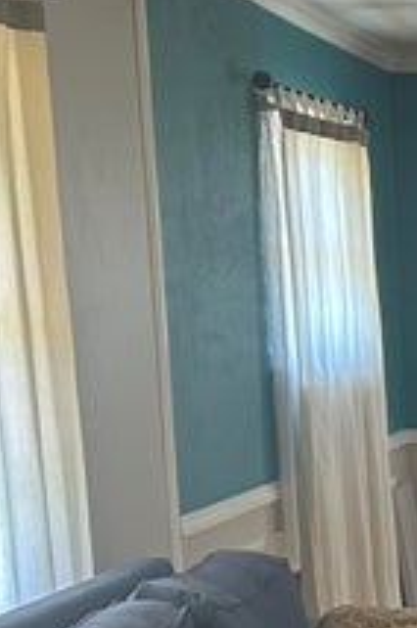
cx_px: 953
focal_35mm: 108
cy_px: 499
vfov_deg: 18.8
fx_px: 1882
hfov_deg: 11.0
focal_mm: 5.7
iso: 250
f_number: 1.5
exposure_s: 1/60
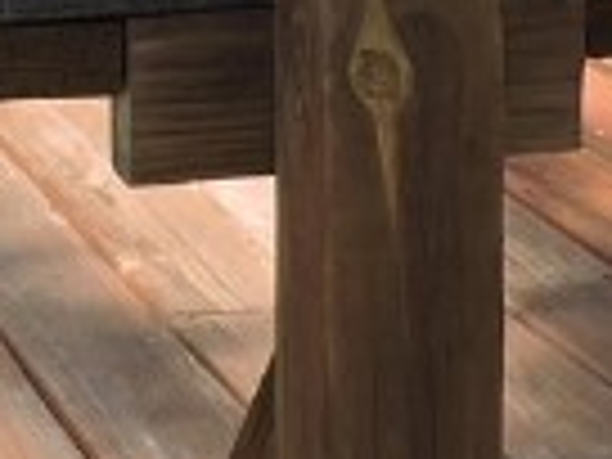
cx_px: 279
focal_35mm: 181
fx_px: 3200
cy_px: -490
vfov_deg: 7.8
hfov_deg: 10.9
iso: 100
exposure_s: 1/500
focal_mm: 4.3
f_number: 3
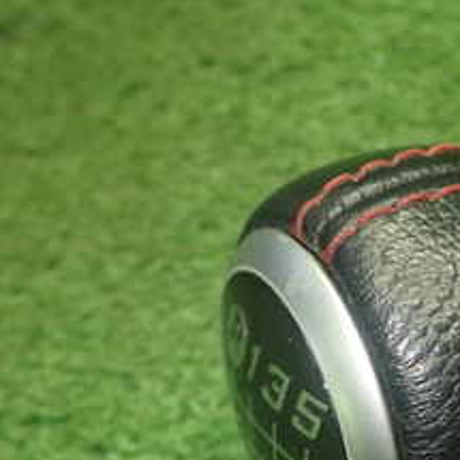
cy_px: 374
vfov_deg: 19.3
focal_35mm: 89
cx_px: 469
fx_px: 1338
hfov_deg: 18.9
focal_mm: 6.37
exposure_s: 1/40
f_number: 2.5
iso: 200
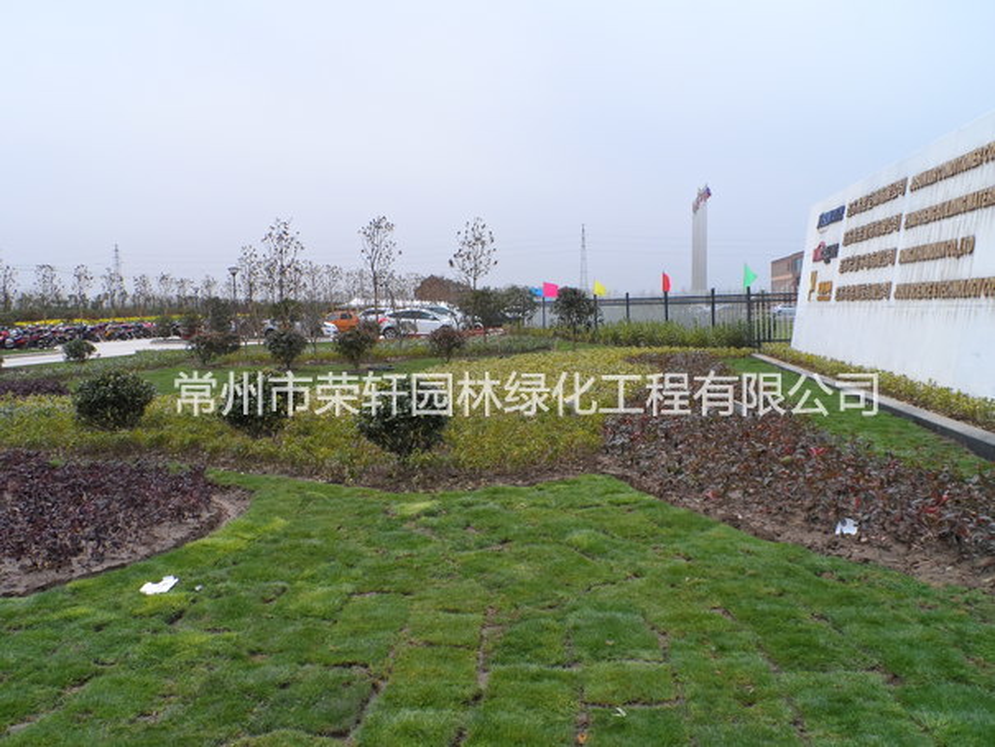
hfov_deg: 56.8
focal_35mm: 32
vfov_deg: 44.2
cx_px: 498
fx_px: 920
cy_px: 374
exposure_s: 1/500
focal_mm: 5.3
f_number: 4.8
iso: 80
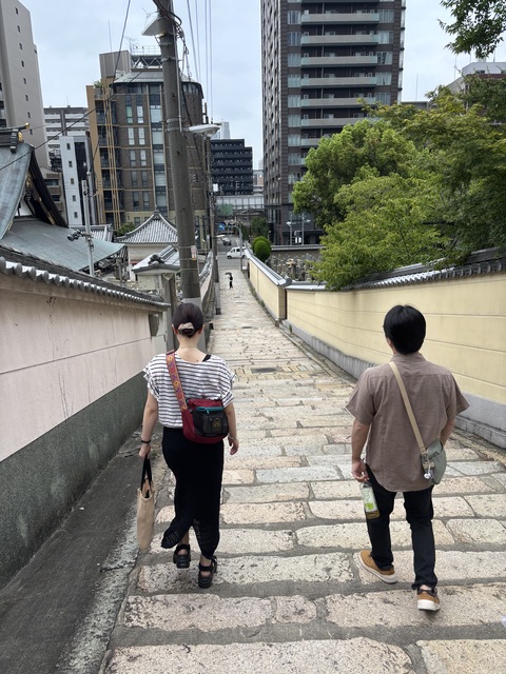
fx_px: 507
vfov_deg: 67.3
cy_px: 337
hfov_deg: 53.1
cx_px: 253
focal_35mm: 26
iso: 50
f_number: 1.6
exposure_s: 1/1543
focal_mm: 5.96
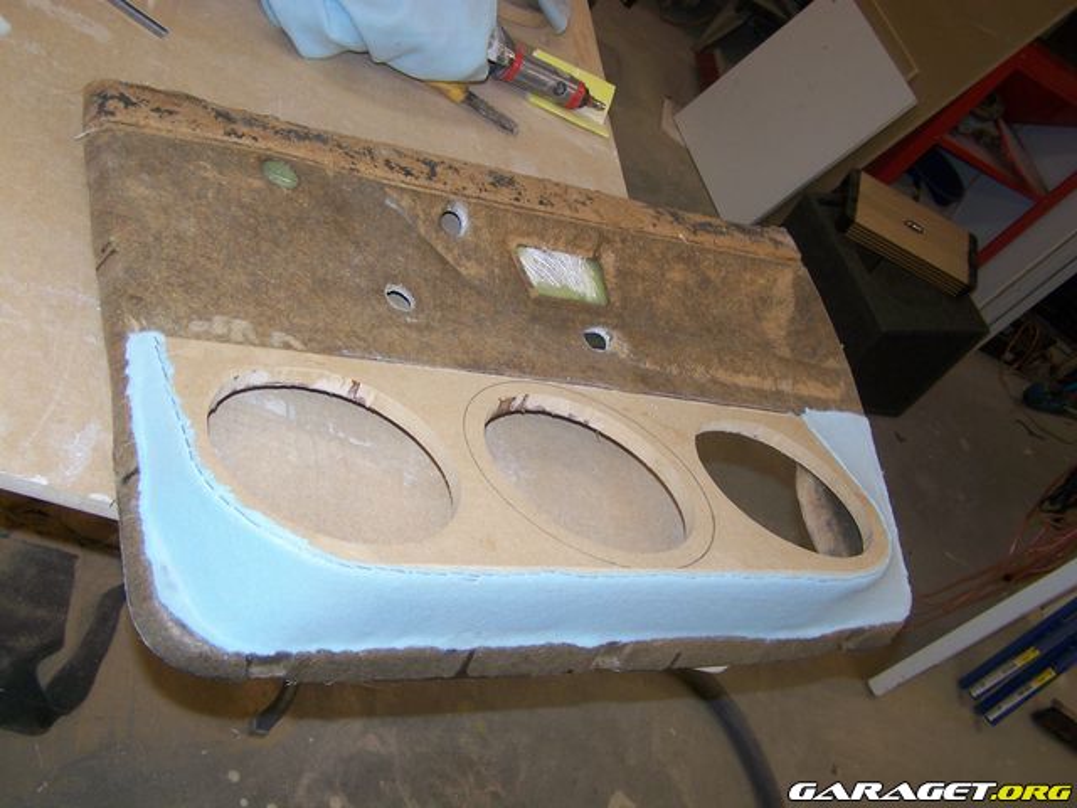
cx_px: 538
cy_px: 404
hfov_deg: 49.0
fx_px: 1182
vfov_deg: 37.7
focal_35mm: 38
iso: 80
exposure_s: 1/60
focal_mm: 6.3
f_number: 2.8
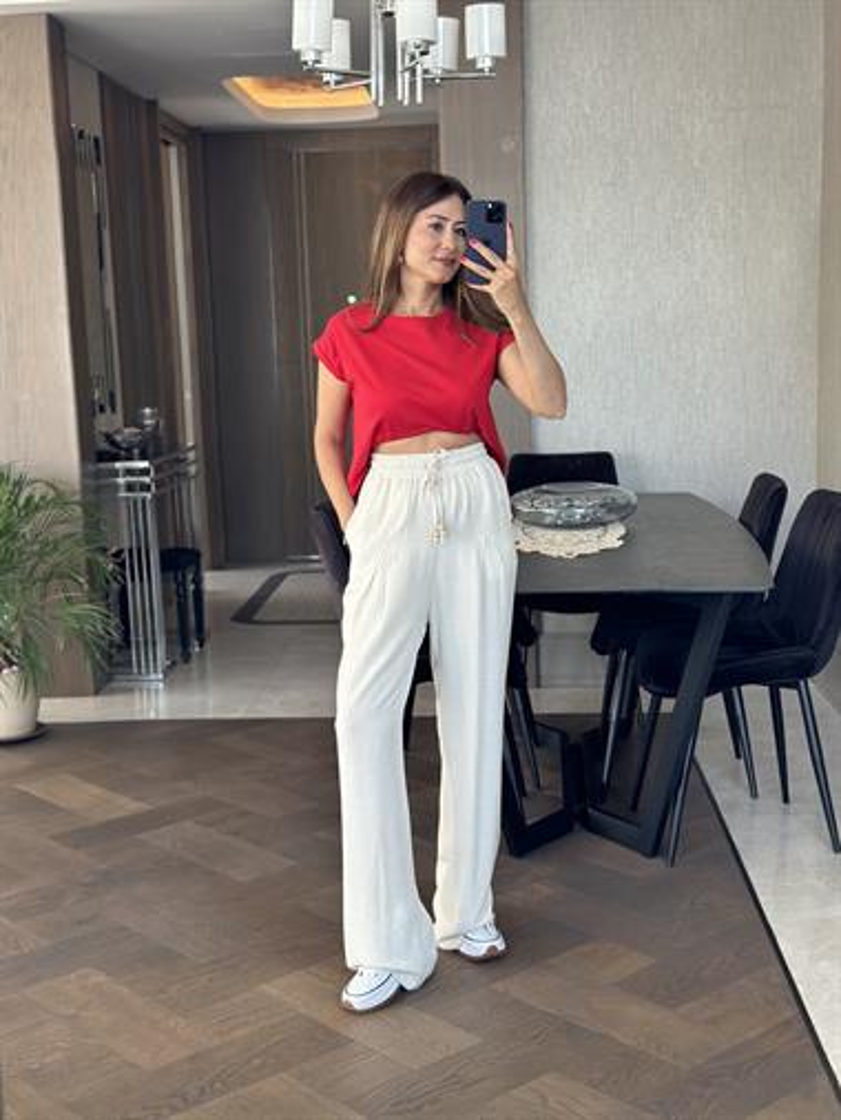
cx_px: 420
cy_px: 560
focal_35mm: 48
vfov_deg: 39.6
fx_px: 1554
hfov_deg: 30.3
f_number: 1.78
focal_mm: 6.86
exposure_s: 1/80
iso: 125
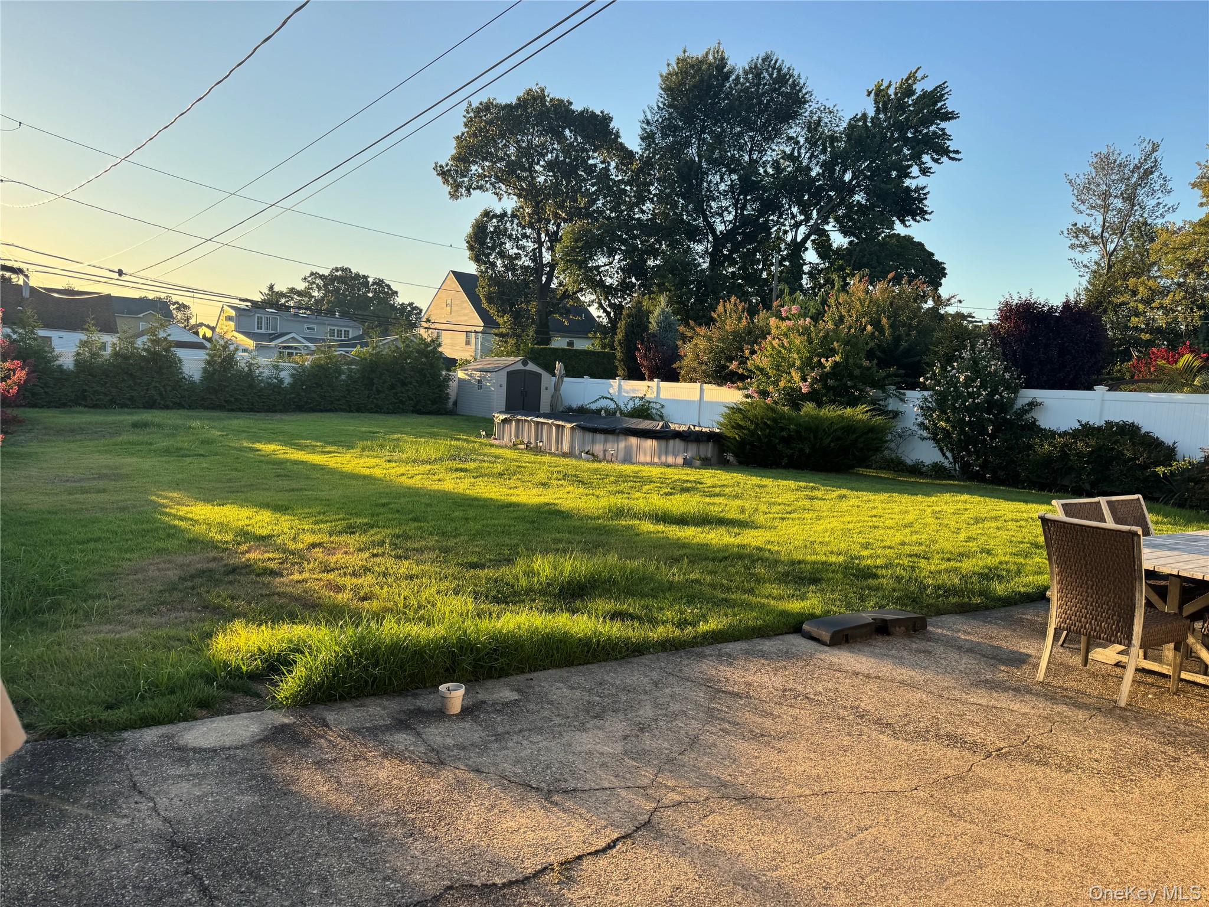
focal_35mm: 24
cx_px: 604
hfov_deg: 71.6
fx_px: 838
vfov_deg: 56.8
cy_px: 454
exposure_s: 1/812
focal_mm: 6.76
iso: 80
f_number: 1.78
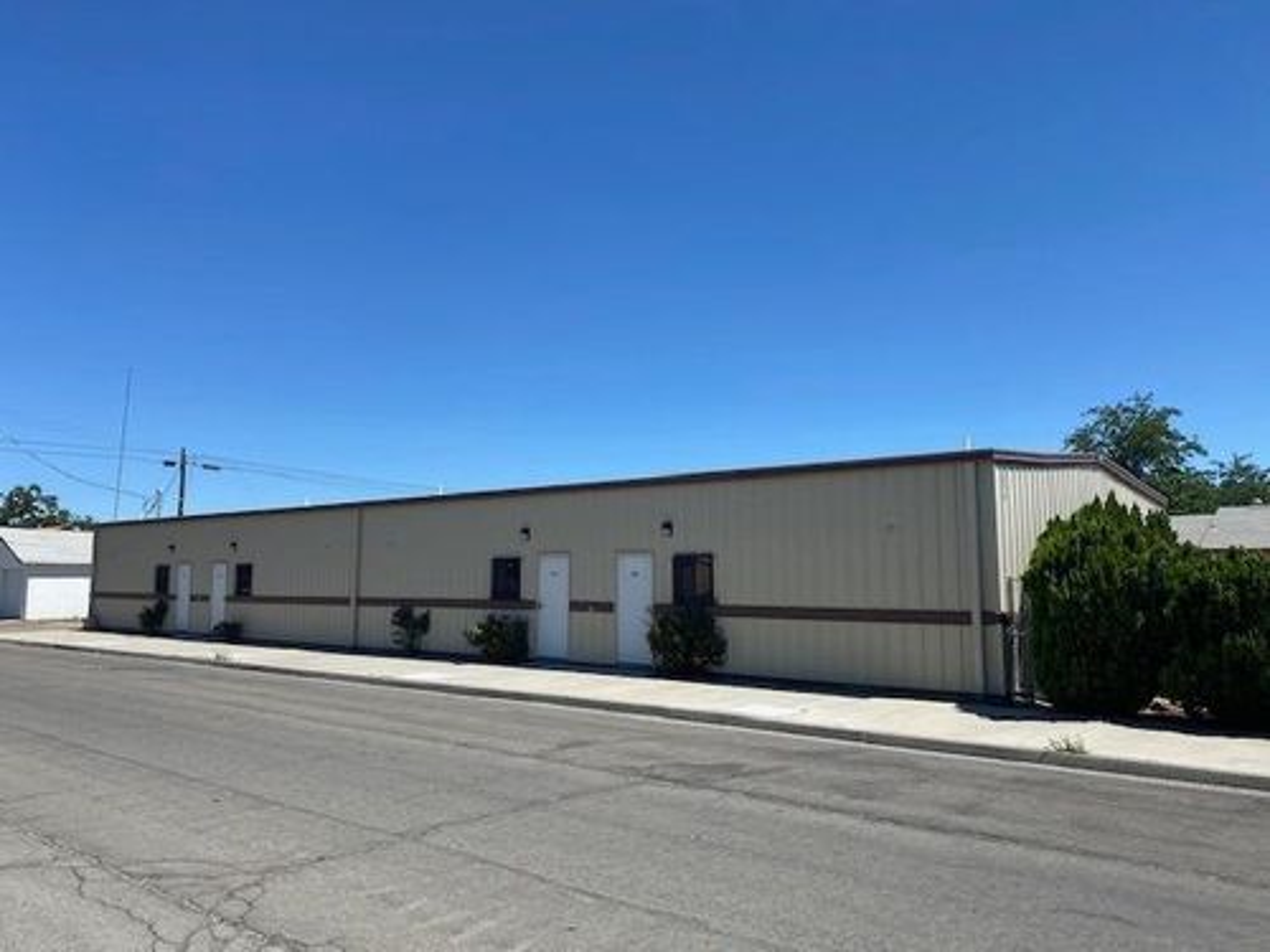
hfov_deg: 67.3
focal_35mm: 26
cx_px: 635
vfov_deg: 53.1
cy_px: 476
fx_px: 954
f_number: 1.8
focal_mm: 4.25
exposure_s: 1/3125
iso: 32
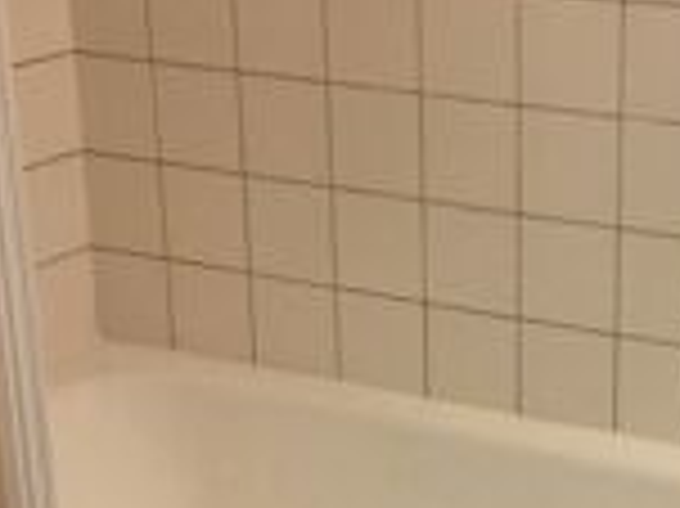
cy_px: 369
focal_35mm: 92
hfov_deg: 20.9
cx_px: 599
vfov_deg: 16.0
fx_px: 1806
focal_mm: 4.15
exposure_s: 1/33
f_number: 2.2
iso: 250
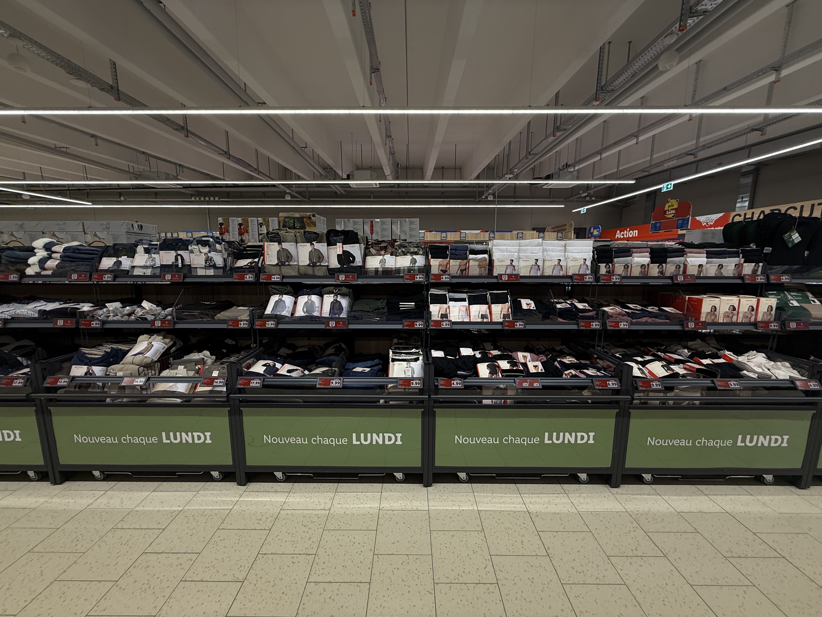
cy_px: 308
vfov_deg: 85.7
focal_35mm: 14
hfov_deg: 102.1
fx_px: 332
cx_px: 411
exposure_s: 1/99
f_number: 2.2
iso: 100
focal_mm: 2.22
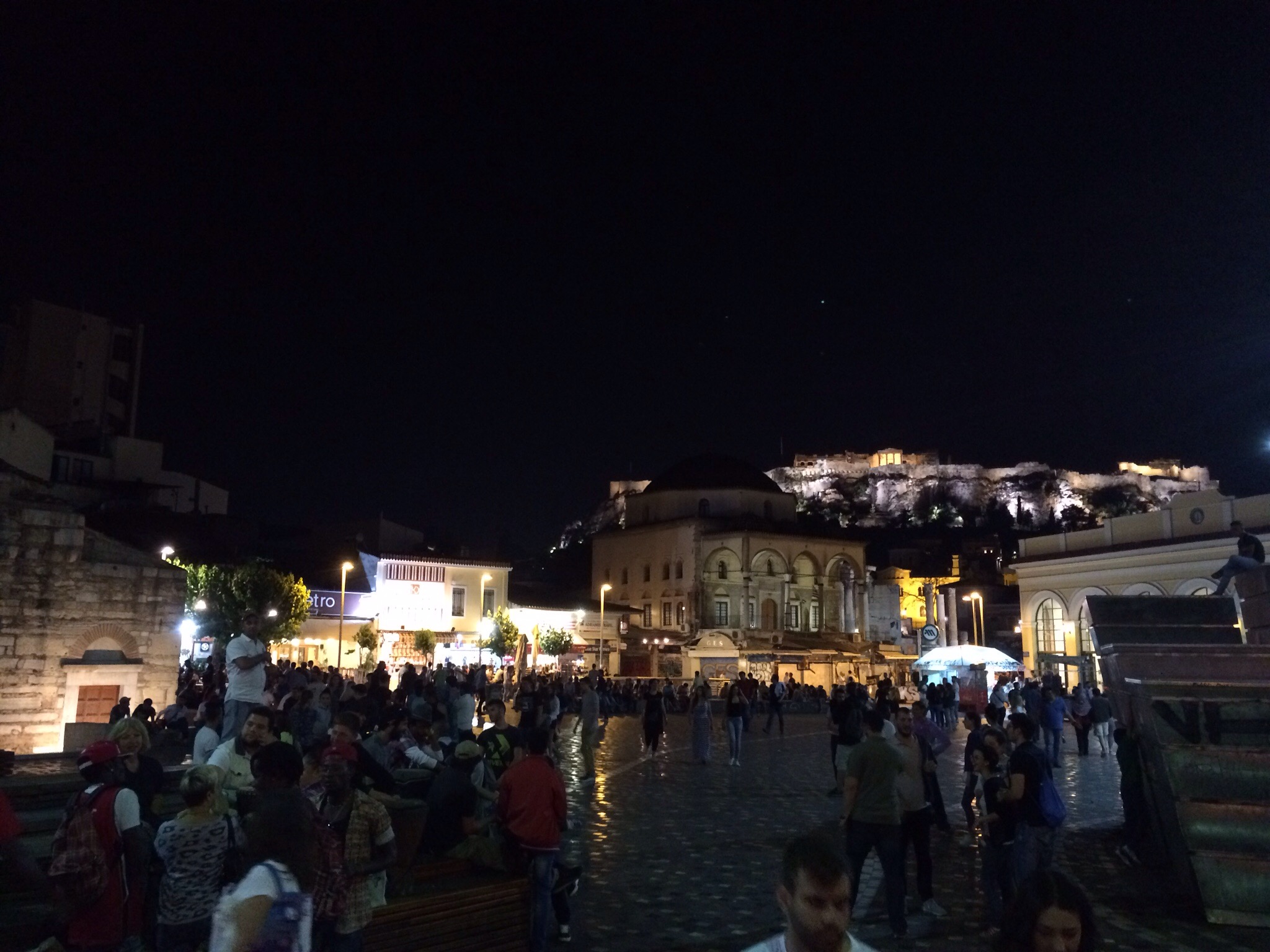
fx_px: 1064
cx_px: 635
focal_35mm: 29
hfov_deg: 61.7
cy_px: 476
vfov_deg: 48.2
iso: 320
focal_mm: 4.15
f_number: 2.2
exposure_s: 1/15
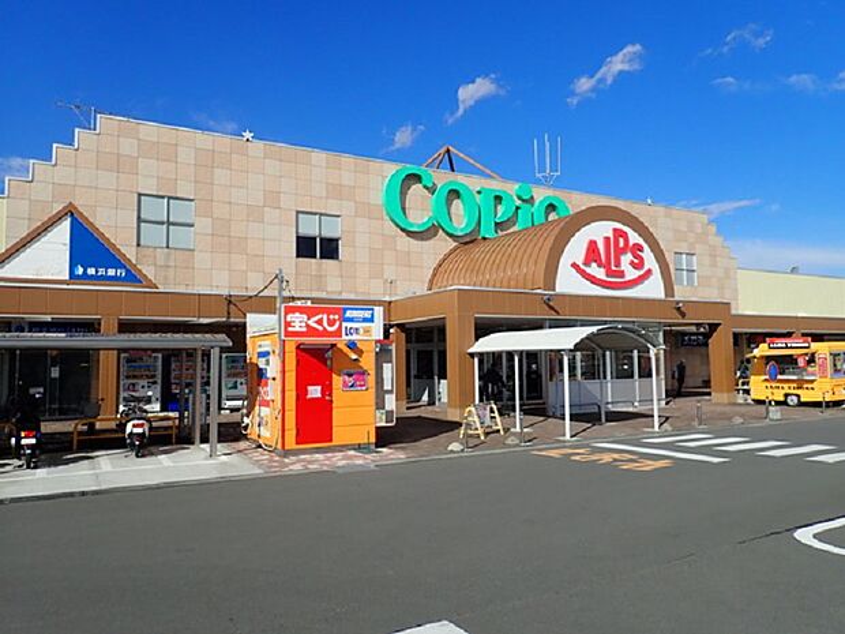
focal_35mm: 25
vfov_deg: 54.9
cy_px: 317
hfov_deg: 69.4
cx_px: 422
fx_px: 610
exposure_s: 1/500
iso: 160
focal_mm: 4.5
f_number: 8
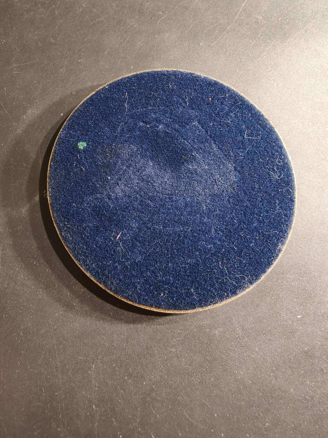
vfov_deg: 73.9
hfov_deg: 58.9
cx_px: 164
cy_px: 219
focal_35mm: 23
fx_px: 291
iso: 320
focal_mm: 2.32
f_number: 2
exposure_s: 1/50
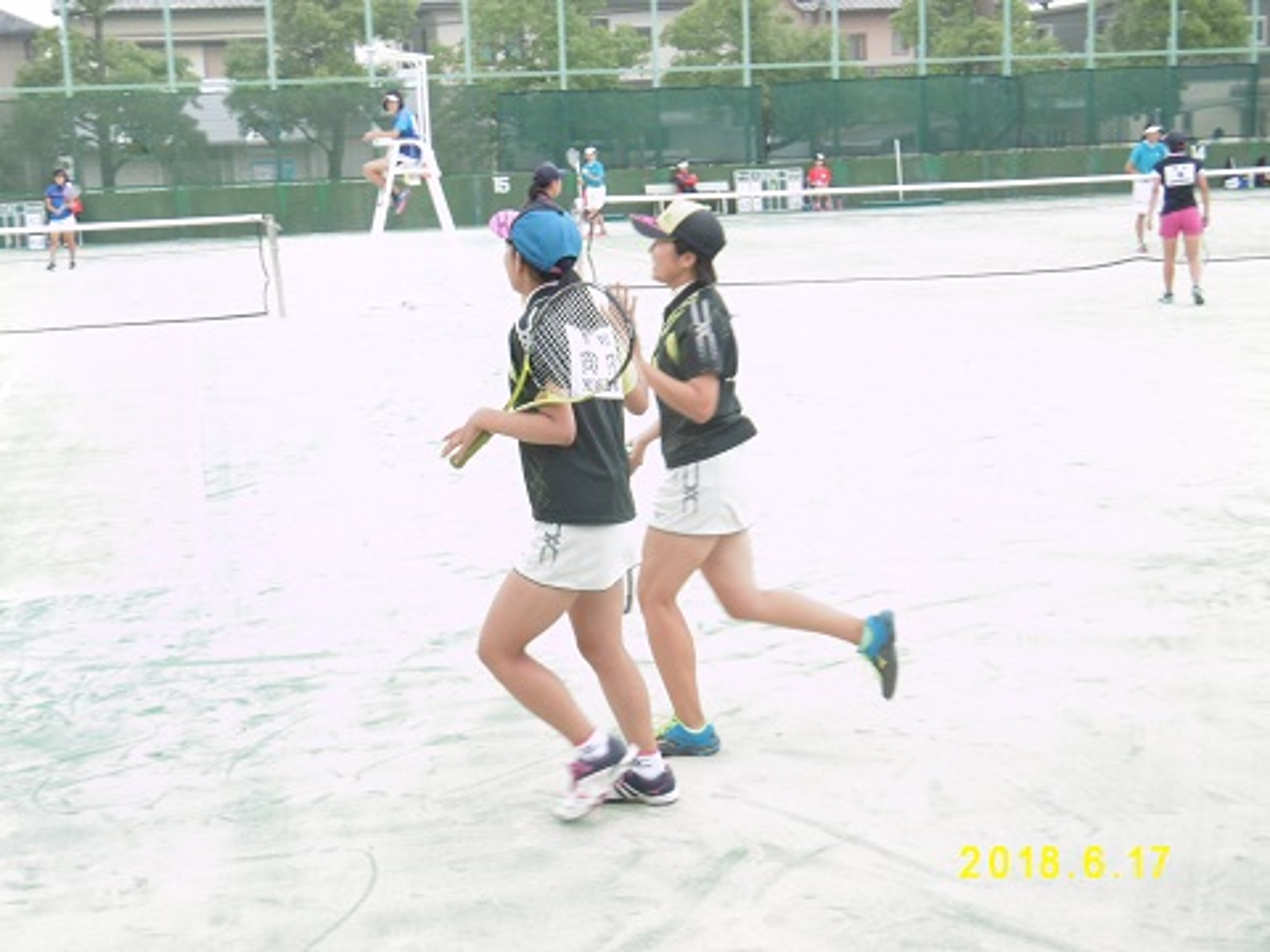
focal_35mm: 51
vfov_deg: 28.6
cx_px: 635
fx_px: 1871
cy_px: 476
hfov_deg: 37.5
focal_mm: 9.2
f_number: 4
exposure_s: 1/125
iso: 100
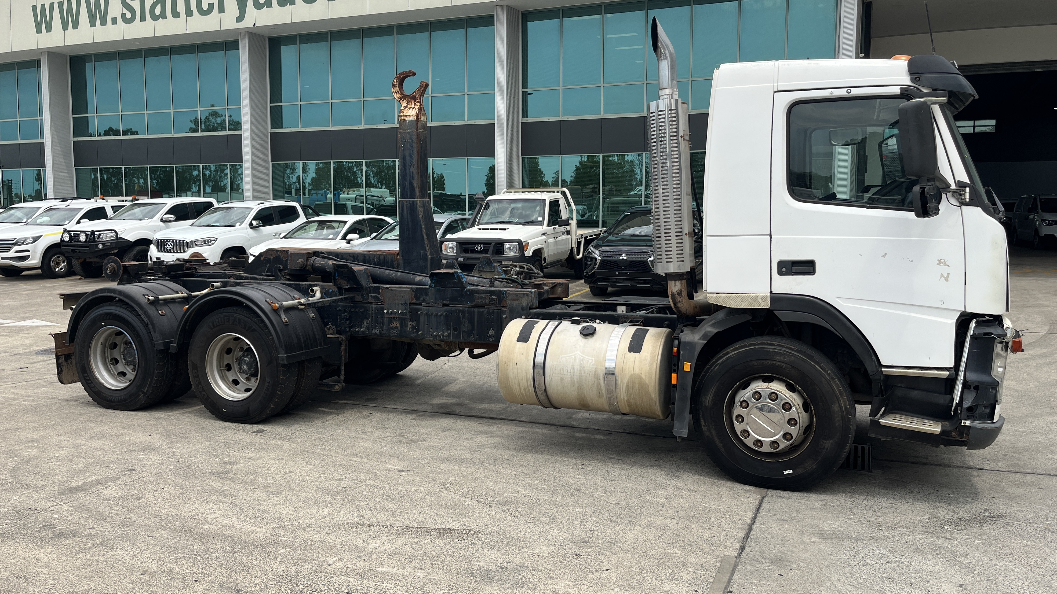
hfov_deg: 66.1
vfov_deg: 40.2
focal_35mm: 29
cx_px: 529
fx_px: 813
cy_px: 282
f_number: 1.6
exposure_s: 1/2688
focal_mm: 5.1
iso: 50
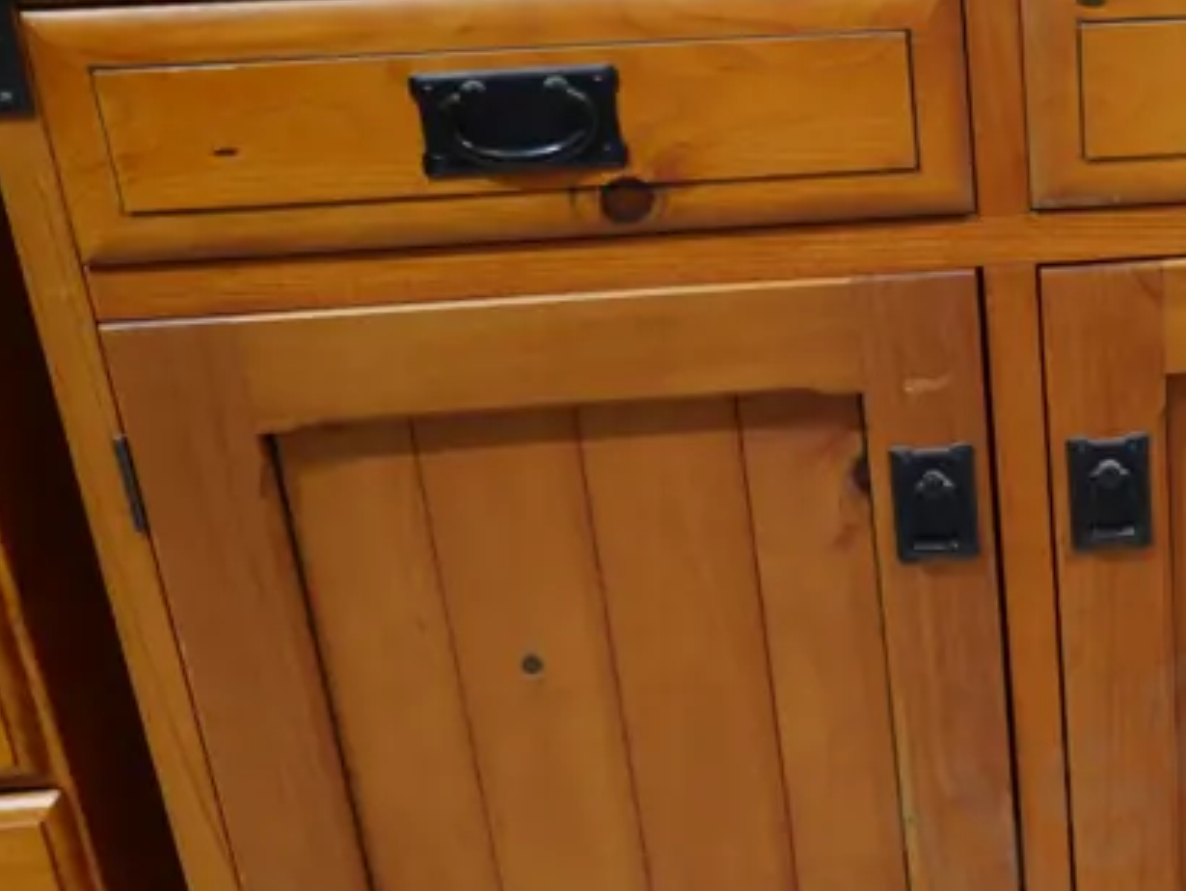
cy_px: 615
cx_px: 1342
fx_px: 2400
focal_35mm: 70
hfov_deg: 25.5
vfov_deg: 20.9
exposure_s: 1/60
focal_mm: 14
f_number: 3.5
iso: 320
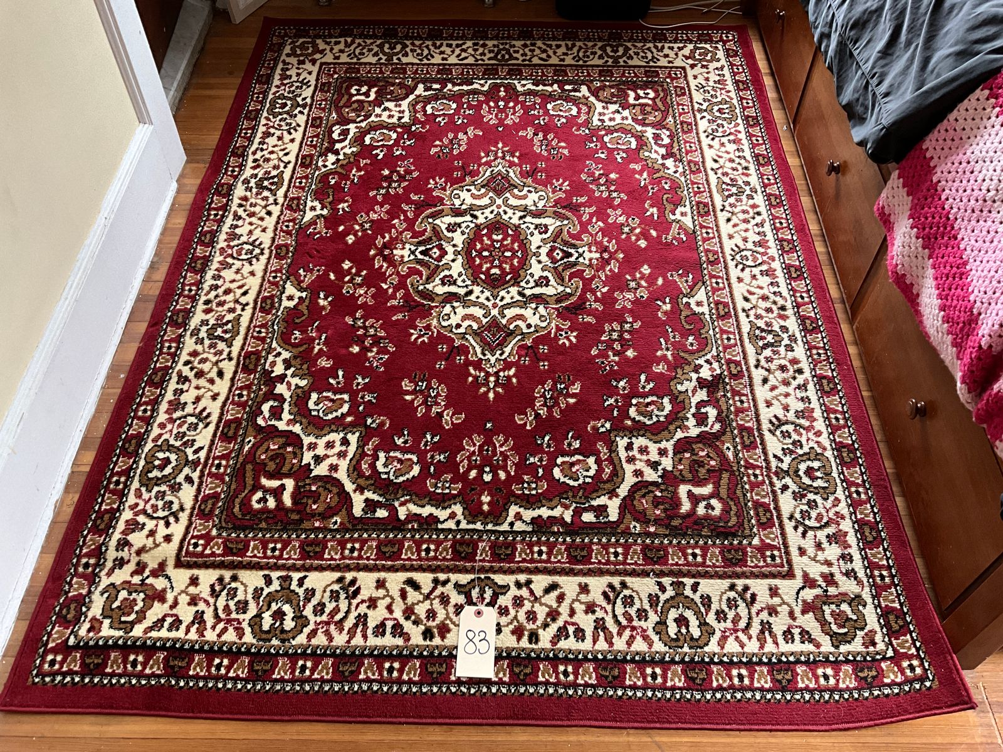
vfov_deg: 48.2
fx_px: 840
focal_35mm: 29
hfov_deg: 61.7
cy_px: 376
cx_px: 502
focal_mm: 3
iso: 100
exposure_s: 1/60
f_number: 1.8
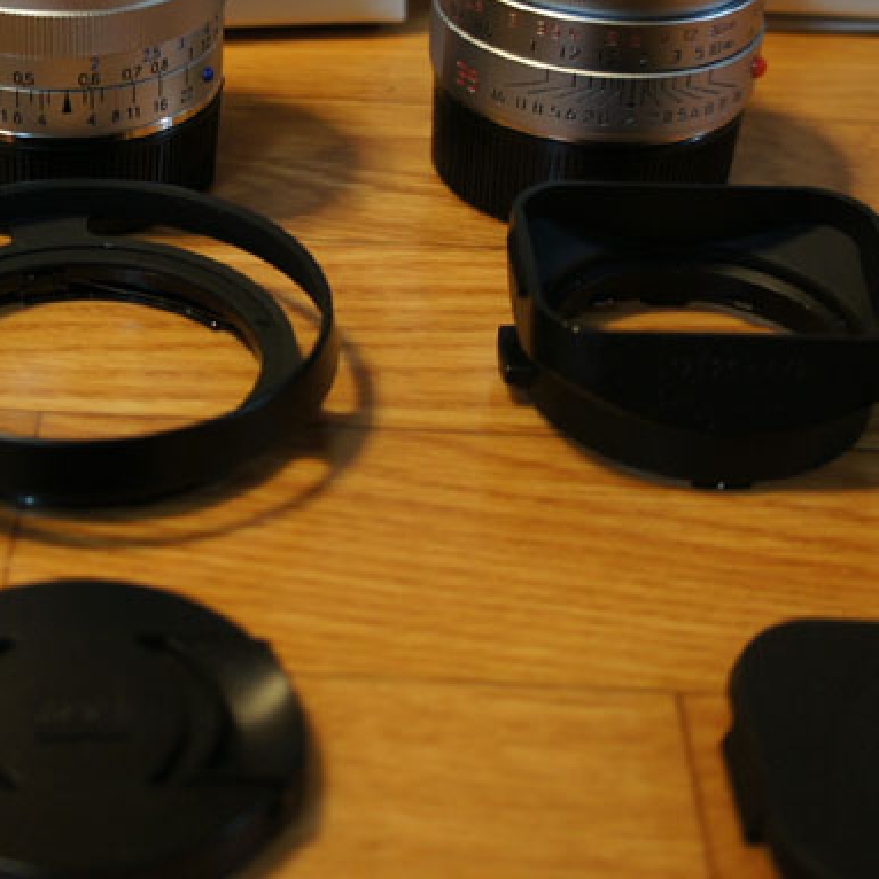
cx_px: 126
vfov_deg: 25.2
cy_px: 264
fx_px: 1954
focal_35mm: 68
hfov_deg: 24.8
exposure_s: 1/30
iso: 500
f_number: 4
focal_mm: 20
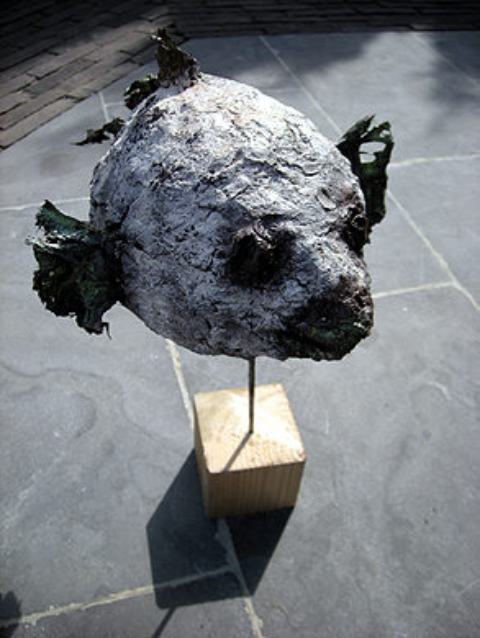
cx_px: 240
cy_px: 319
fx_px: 646
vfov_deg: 52.6
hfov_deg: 40.7
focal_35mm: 35
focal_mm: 5.7
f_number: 5.7
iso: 64
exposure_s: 1/240
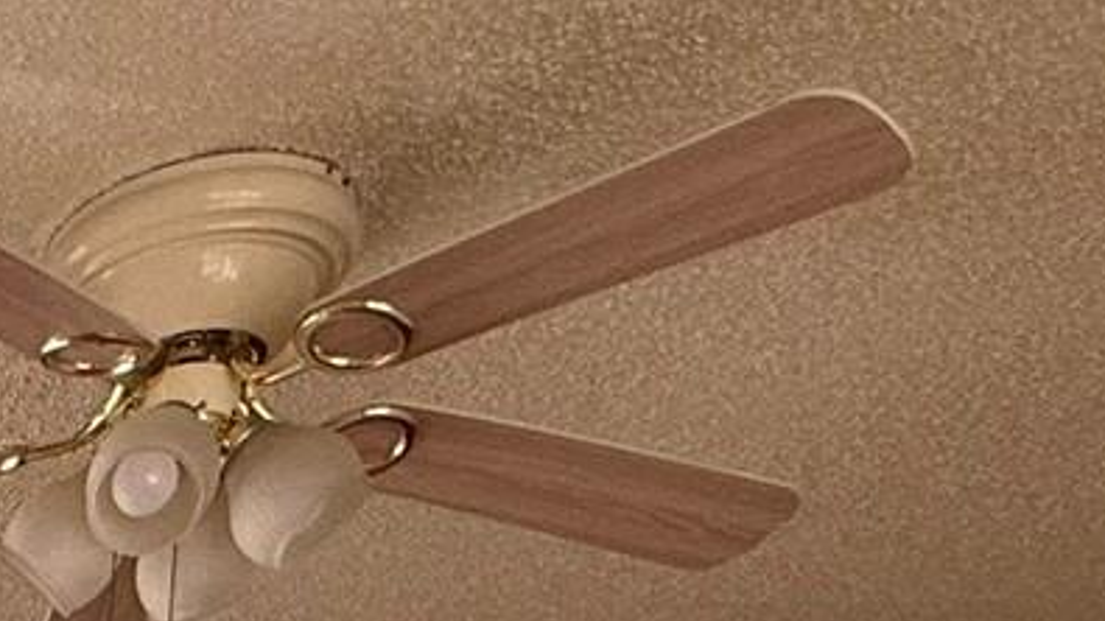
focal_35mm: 79
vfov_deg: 10.6
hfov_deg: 20.6
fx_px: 2314
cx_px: -778
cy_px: 1874
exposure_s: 1/99
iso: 80
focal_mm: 2.22
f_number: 2.2
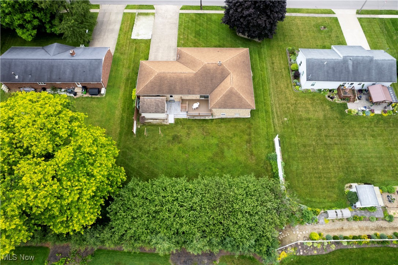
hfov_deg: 78.6
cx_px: 199
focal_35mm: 22
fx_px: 243
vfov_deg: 57.2
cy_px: 132
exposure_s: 1/320
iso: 100
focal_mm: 8.38
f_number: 2.8
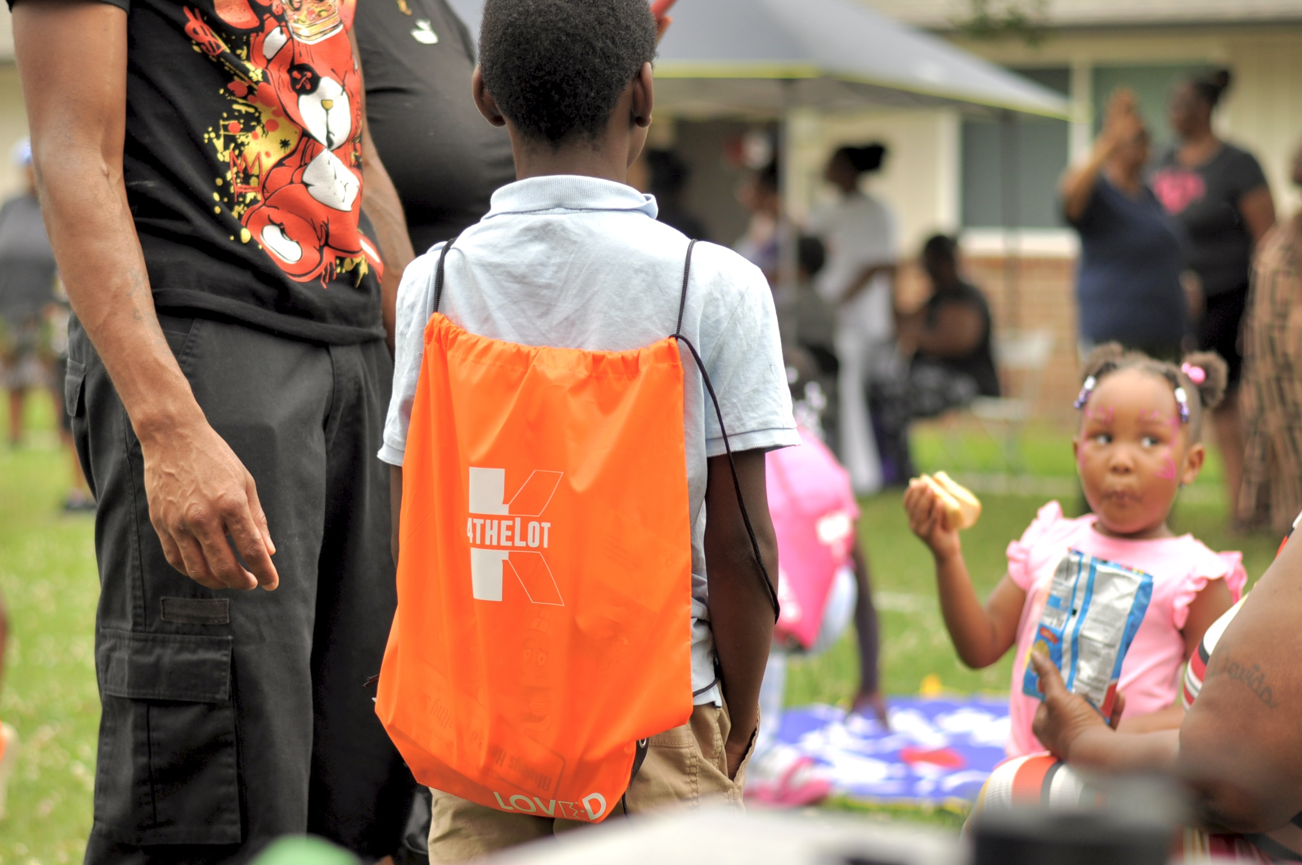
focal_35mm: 89
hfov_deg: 22.9
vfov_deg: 15.3
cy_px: 422
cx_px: 570
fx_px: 3215
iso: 200
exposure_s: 1/1600
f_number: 2.2
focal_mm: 50
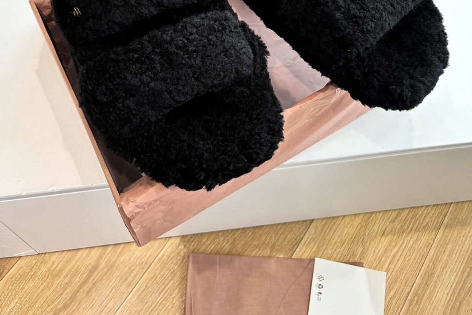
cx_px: 246
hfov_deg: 47.4
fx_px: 537
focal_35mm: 41
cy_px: -31
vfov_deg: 29.4
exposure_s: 1/126
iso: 50
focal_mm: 5.96
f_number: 1.6
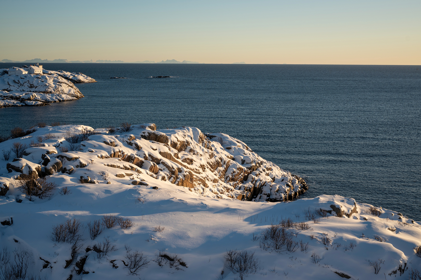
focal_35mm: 50
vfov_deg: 27.0
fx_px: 585
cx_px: 210
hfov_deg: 39.6
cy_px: 140
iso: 200
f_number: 6.3
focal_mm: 50
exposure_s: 1/1000
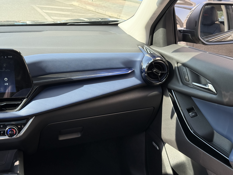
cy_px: 88
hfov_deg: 39.7
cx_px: 116
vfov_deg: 30.3
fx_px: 323
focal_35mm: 48
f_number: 1.78
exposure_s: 1/432
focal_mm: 6.76
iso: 100
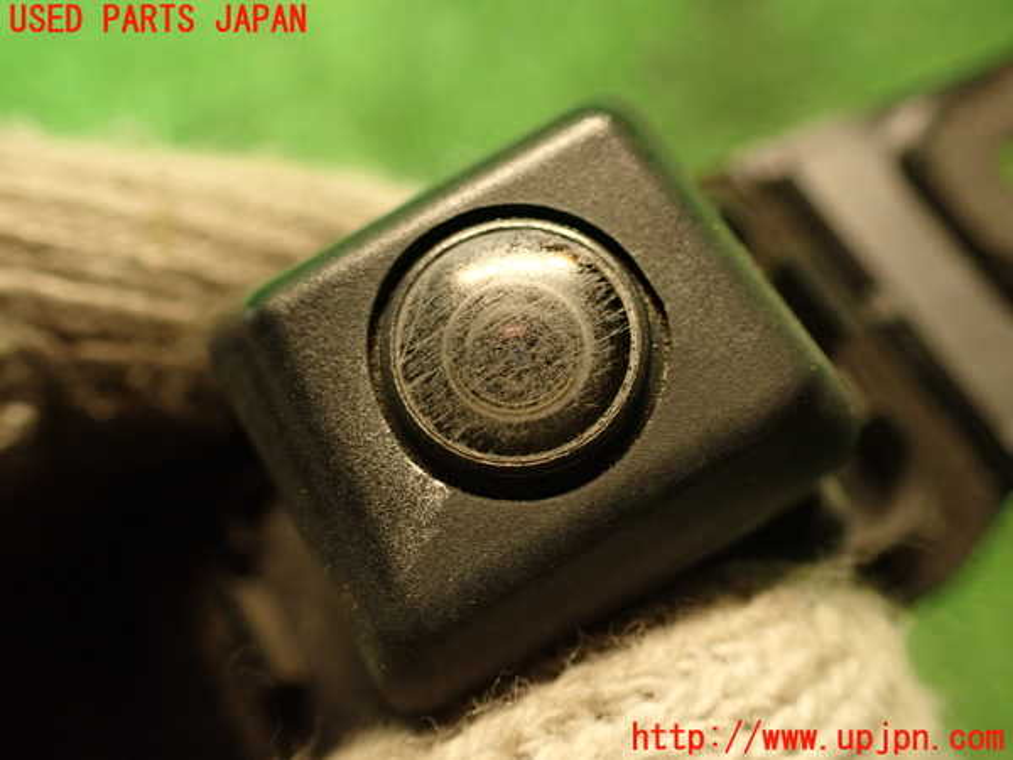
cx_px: 506
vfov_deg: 46.8
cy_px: 380
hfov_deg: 60.0
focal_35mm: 30
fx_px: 878
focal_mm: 5.4
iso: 400
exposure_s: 1/30
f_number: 2.3
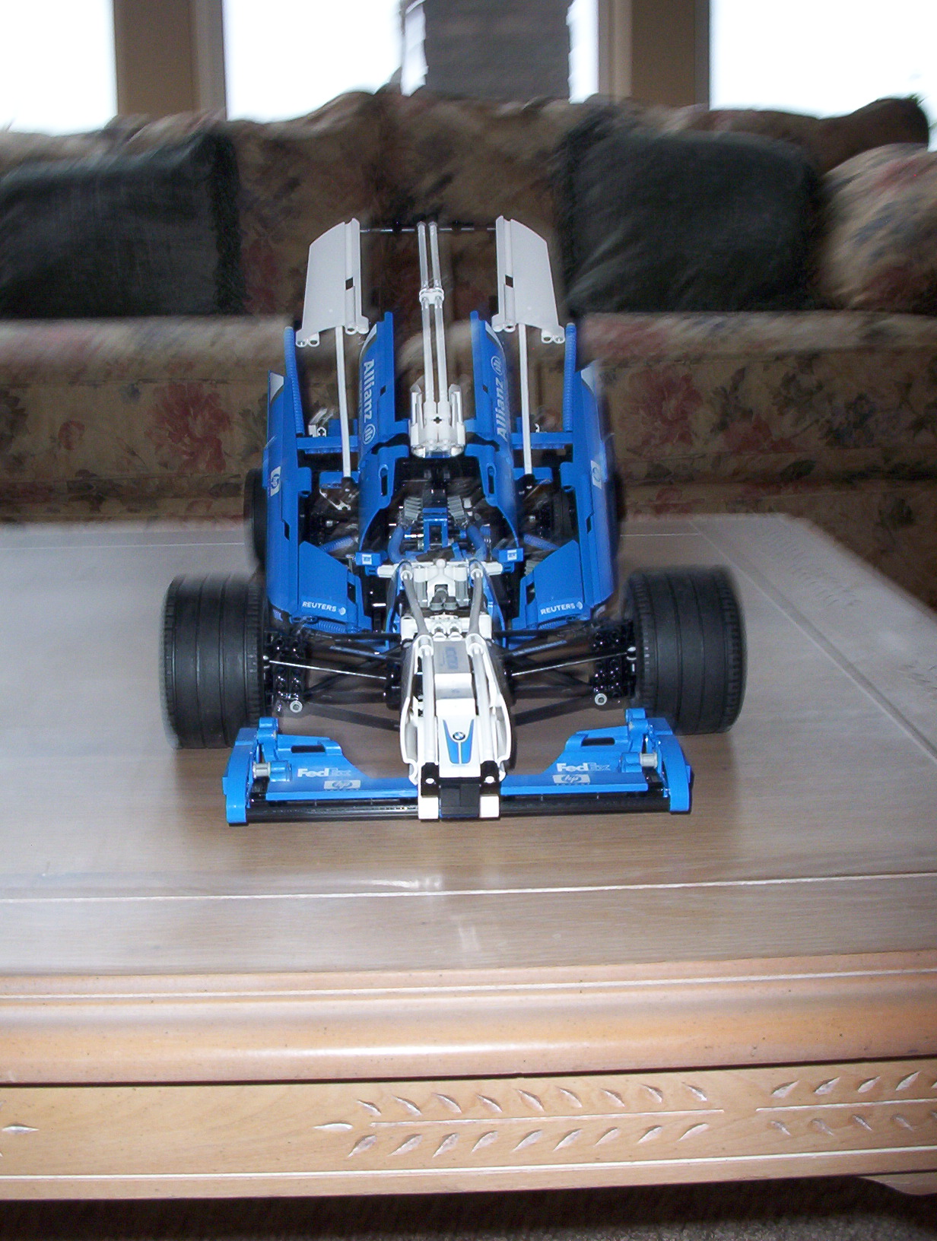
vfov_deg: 47.8
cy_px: 620
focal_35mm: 39
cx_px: 468
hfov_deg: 37.0
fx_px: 1402
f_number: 4.5
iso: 140
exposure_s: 1/30
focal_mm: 6
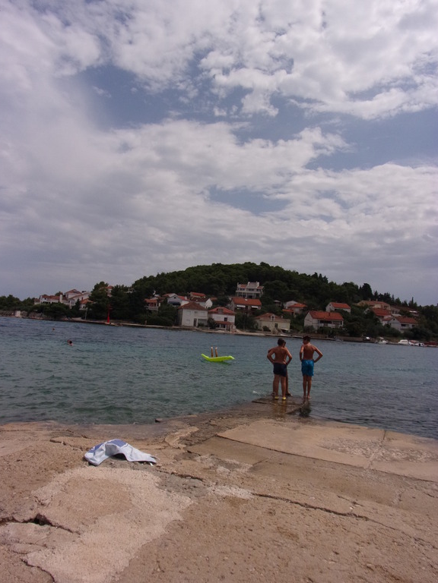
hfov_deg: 54.9
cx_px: 211
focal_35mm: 25
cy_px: 292
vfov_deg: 69.4
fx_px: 422
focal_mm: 4.3
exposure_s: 1/320
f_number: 10.8
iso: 80
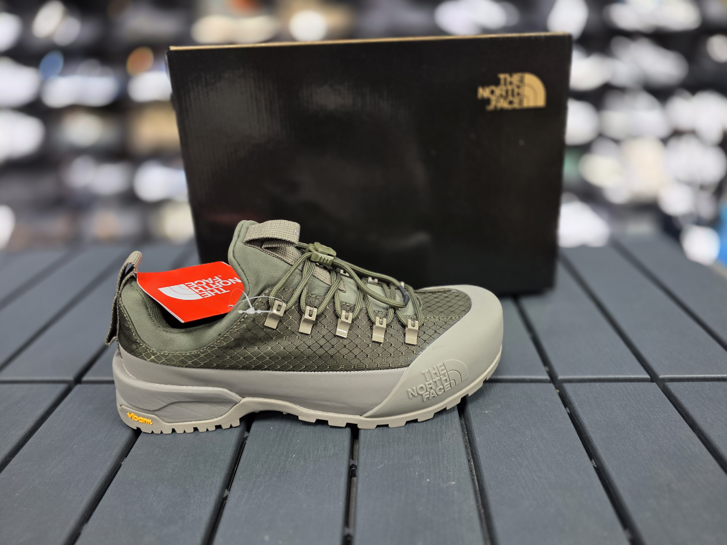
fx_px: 483
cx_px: 364
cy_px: 272
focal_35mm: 23
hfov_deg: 73.9
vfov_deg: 58.9
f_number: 1.7
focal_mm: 6.3
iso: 250
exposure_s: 1/100
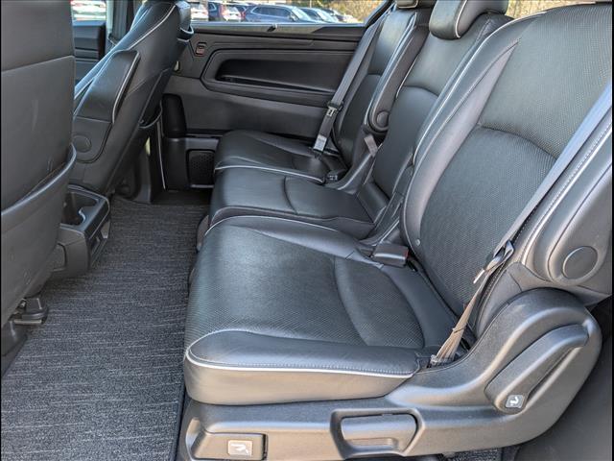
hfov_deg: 71.6
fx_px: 426
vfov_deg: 56.8
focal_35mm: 24
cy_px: 230
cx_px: 307
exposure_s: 1/104
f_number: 1.68
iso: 90
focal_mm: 6.9
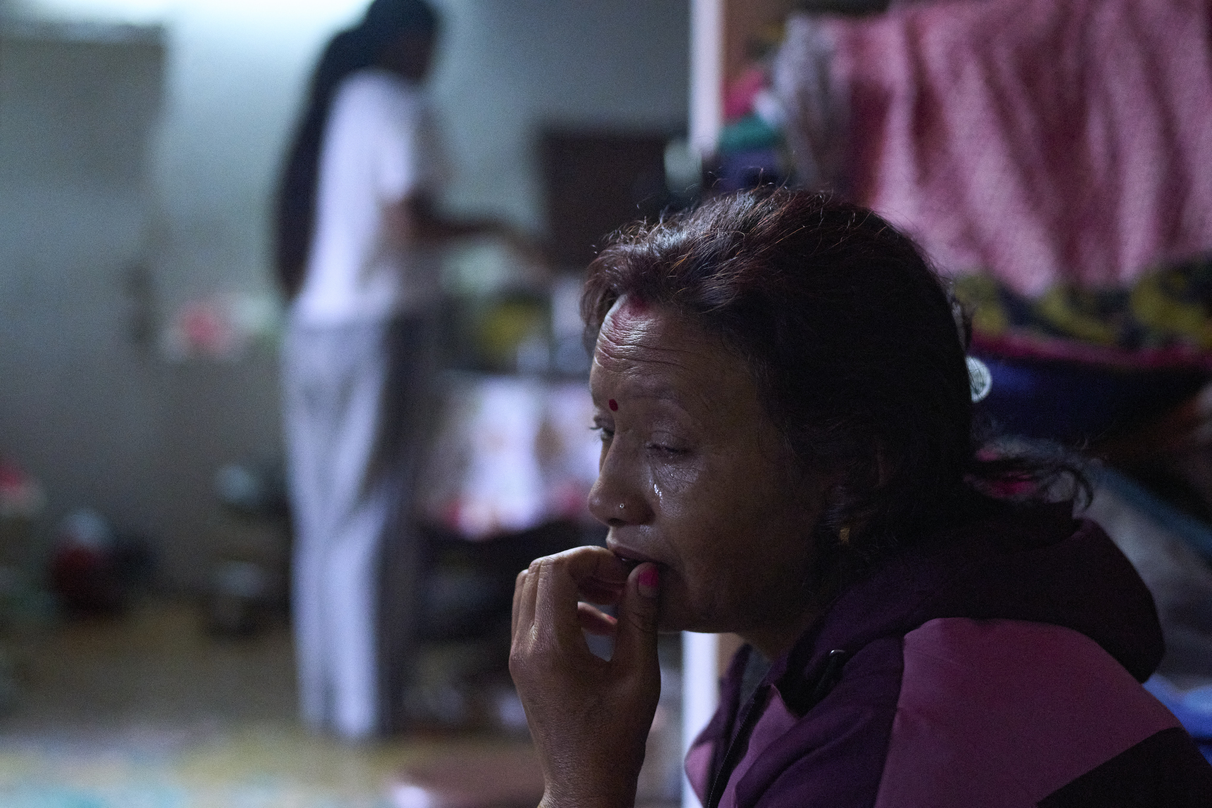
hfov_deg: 38.2
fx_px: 1751
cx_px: 606
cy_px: 404
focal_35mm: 52
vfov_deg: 26.0
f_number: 1.4
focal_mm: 35
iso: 5000
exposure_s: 1/640
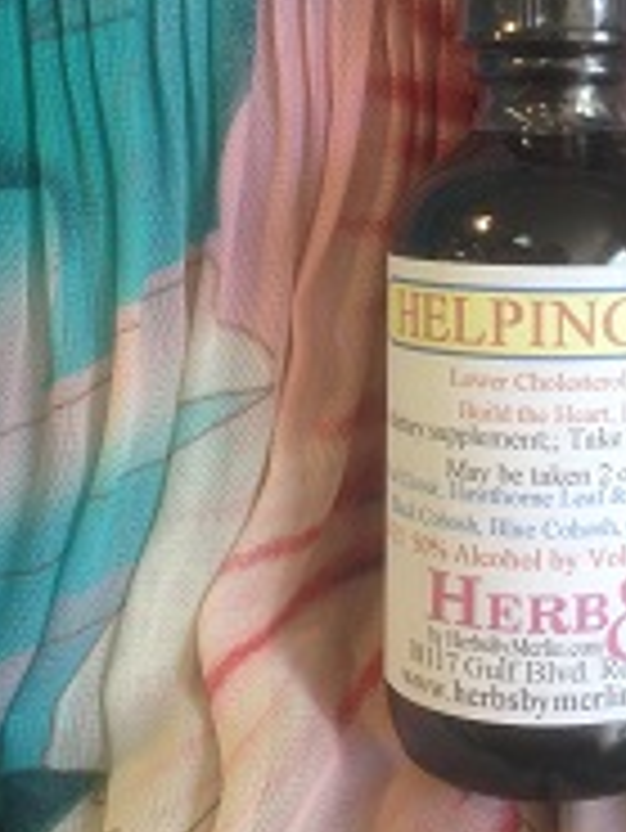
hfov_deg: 21.5
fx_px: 1614
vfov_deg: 28.9
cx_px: 558
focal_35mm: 67
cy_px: 351
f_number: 2.4
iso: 50
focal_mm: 4.28
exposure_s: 1/40
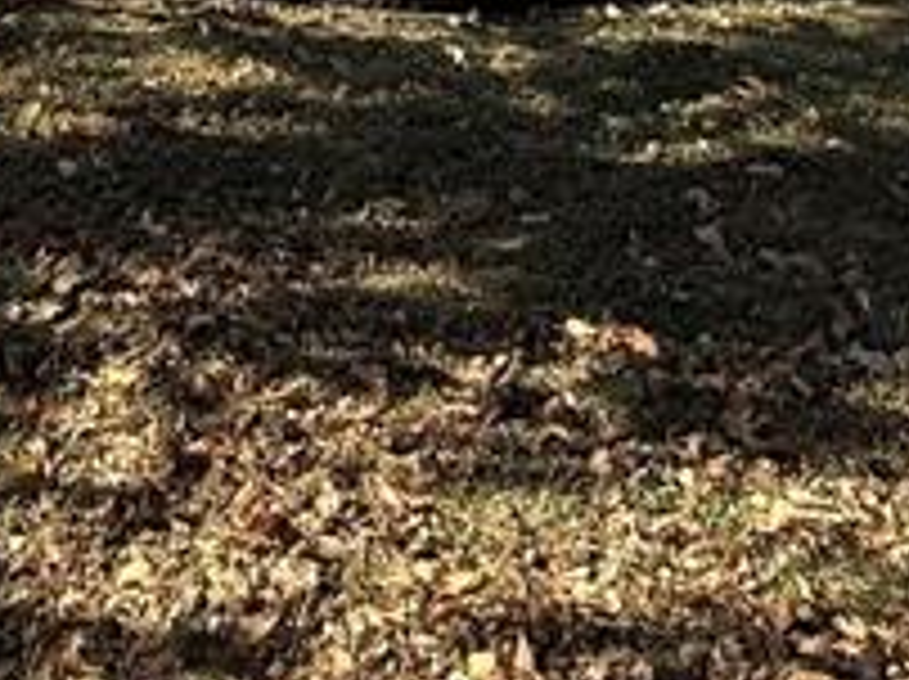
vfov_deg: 17.0
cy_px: -554
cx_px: 292
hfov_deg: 27.2
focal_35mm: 71
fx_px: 1862
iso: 50
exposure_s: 1/901
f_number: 2.2
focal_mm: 2.22
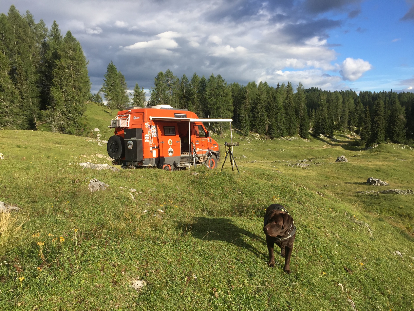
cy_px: 156
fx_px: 347
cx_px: 207
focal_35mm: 29
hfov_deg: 61.7
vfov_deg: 48.2
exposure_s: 1/1319
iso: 32
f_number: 2.2
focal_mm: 4.15
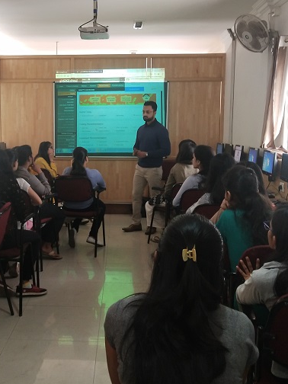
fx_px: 532
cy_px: 185
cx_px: 85
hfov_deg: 29.9
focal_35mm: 48
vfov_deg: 39.7
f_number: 1.8
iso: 359
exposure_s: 1/50
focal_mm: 3.95
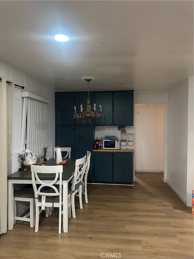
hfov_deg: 56.8
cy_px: 130
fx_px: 179
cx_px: 97
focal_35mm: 24
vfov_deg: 71.6
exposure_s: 1/40
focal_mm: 6.86
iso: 800
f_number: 1.78
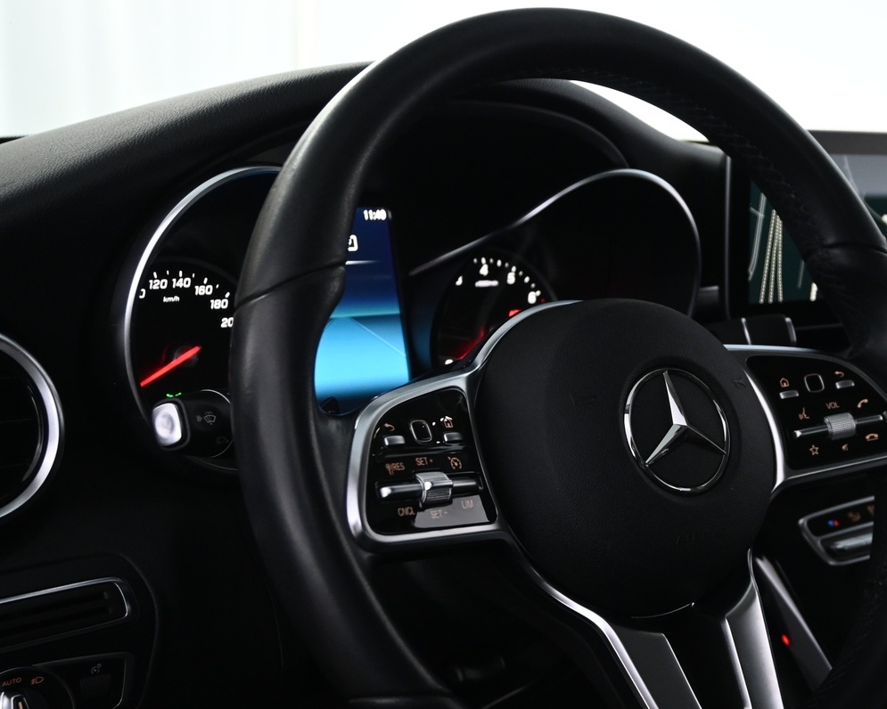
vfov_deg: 27.0
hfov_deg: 32.9
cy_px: 434
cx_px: 651
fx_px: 1474
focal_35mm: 56
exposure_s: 1/20
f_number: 4.2
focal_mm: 24.5
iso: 1600
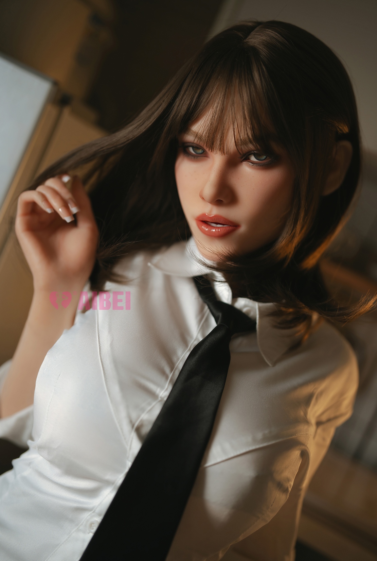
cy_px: 280
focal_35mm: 50
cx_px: 188
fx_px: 780
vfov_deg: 39.5
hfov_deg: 27.2
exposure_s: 1/500
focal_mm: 50
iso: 100
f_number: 1.4
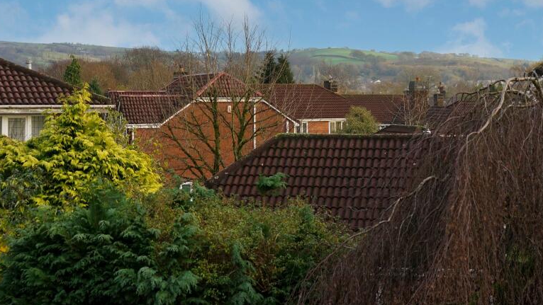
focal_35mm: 77
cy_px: 68
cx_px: 287
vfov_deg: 15.6
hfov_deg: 27.5
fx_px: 1109
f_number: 5.6
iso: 800
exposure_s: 1/800
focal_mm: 55
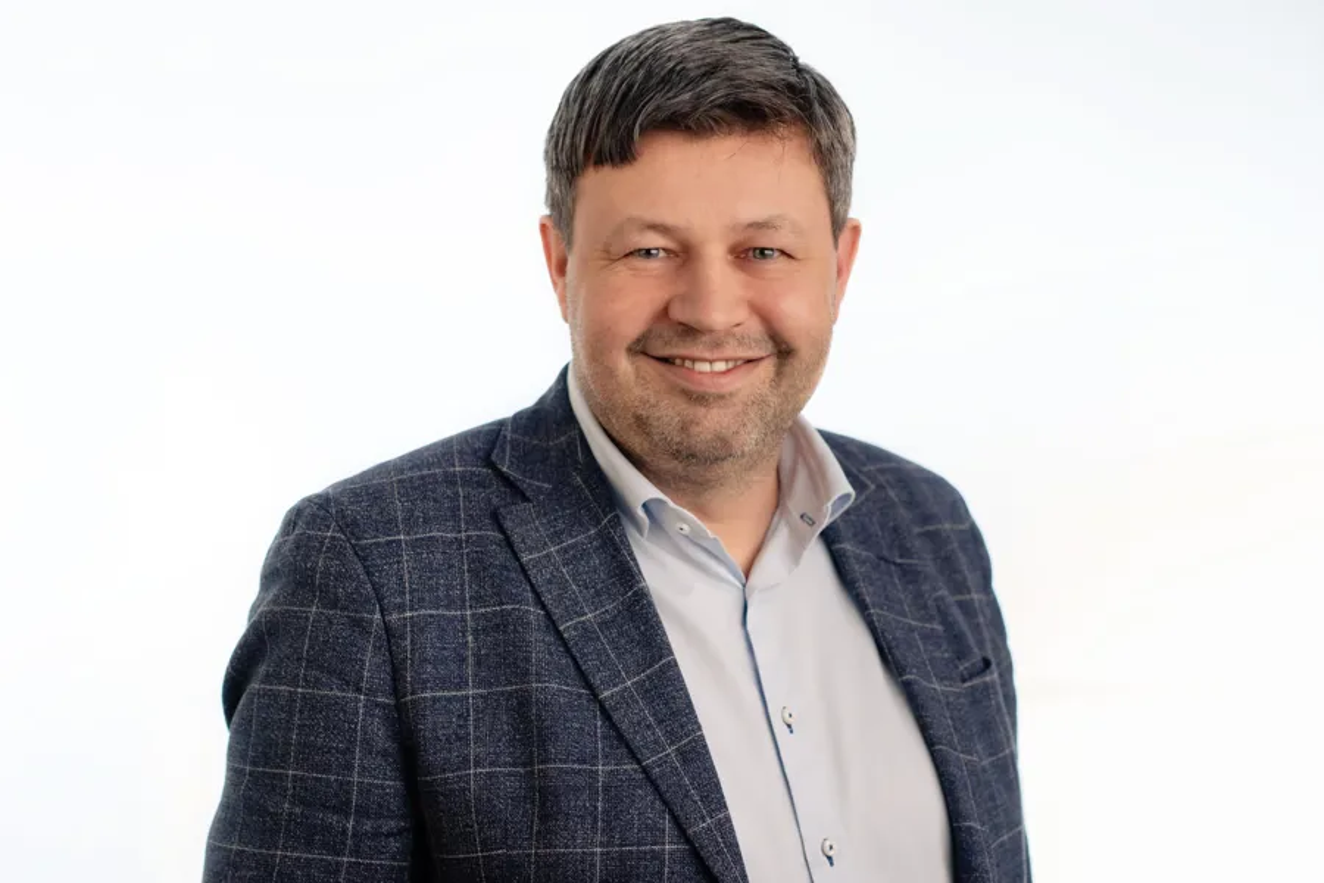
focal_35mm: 85
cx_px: 662
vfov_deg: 16.1
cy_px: 442
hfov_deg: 23.9
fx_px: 3126
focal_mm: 85
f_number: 3.5
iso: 800
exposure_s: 1/160
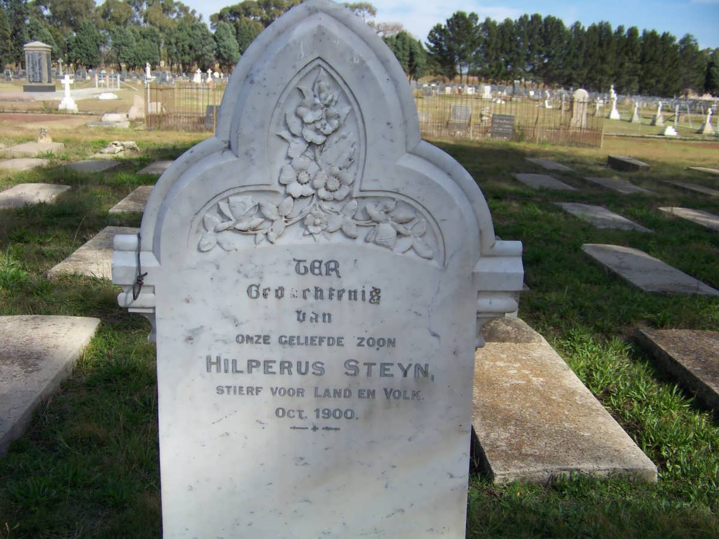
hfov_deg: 51.4
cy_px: 270
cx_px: 360
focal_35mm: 36
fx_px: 748
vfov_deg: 39.7
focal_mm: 5.85
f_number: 2.8
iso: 64
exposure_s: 1/1000
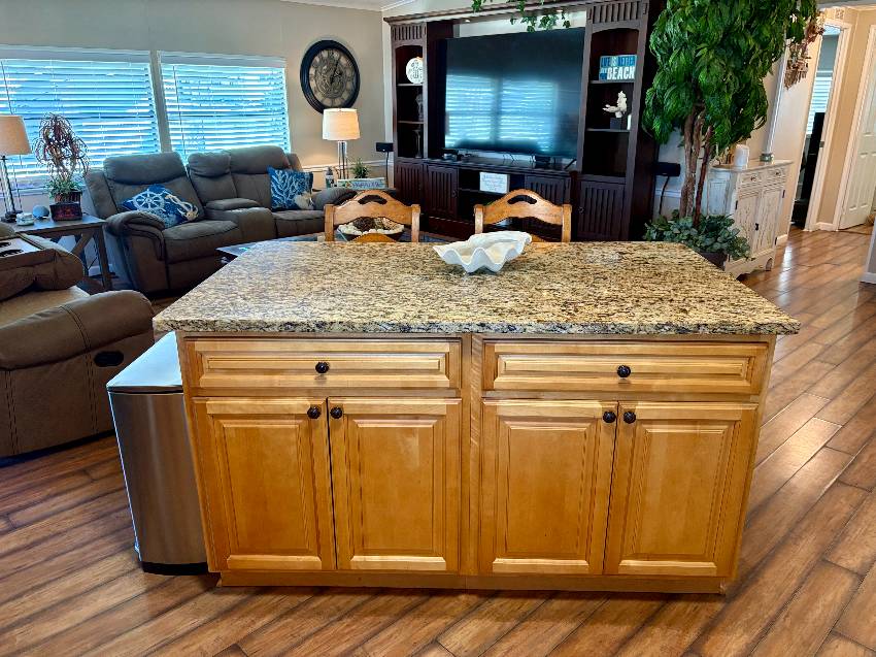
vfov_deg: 53.0
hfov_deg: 67.3
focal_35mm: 26
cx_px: 438
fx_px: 658
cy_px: 328
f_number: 1.6
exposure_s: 1/60
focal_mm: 5.96
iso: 200
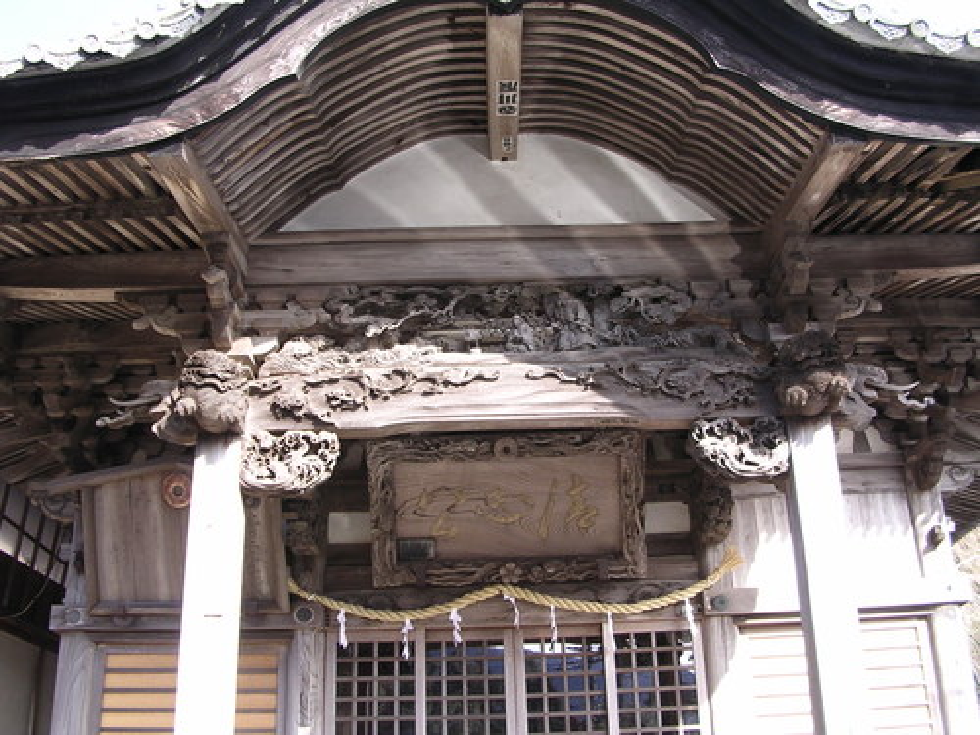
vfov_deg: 37.7
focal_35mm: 38
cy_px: 368
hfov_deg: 49.0
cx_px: 490
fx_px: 1076
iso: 100
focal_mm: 5.8
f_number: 2.8
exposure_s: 1/82.1
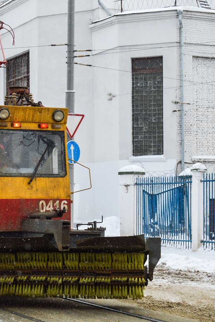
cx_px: -13
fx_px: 714
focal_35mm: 80
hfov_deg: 16.7
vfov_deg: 25.4
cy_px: 161
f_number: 6.3
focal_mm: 35
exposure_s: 1/400
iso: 400
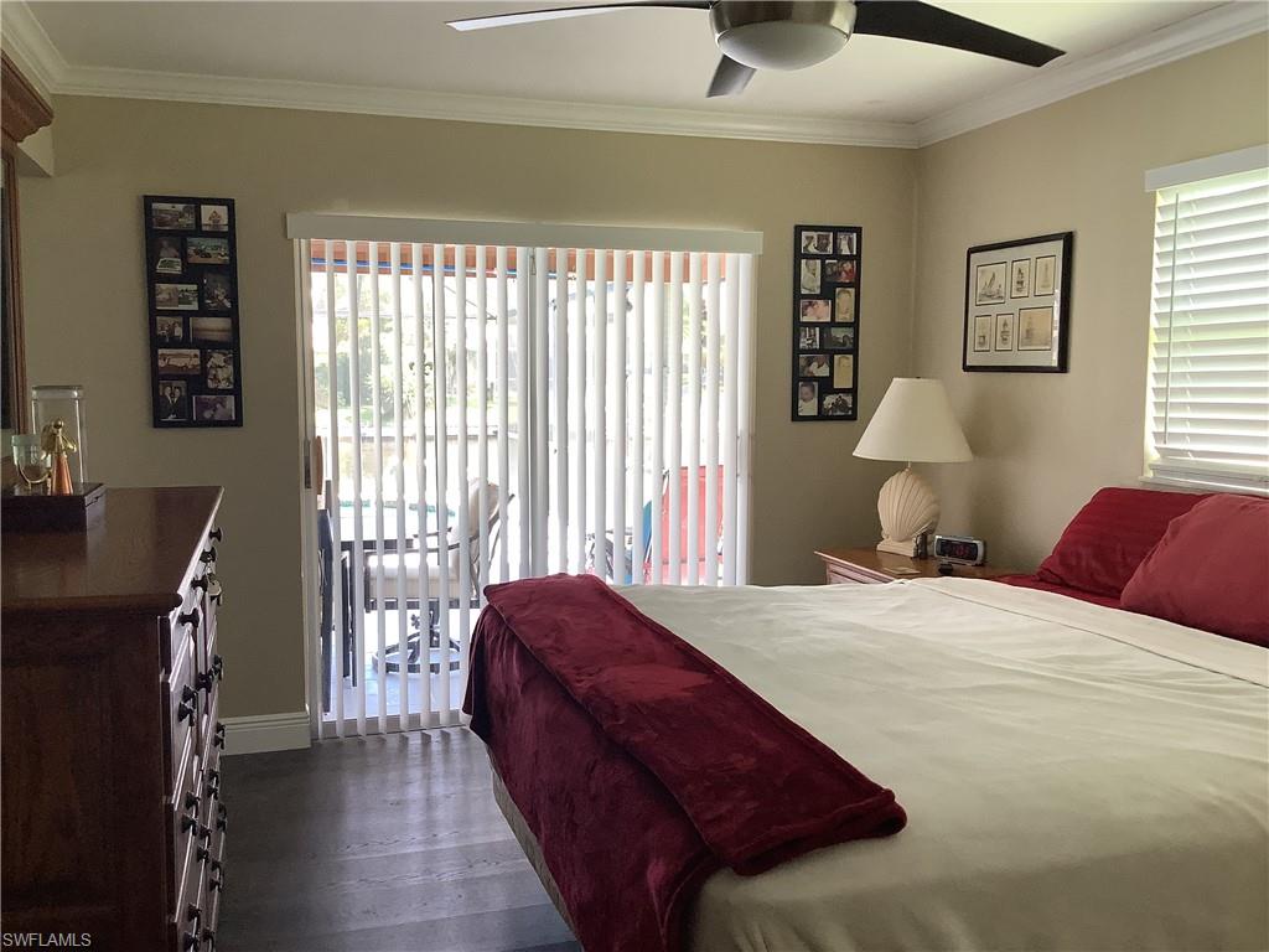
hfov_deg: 58.4
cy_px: 476
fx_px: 1136
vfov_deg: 45.4
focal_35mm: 31
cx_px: 634
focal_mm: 3.3
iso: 64
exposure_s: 1/60
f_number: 2.4
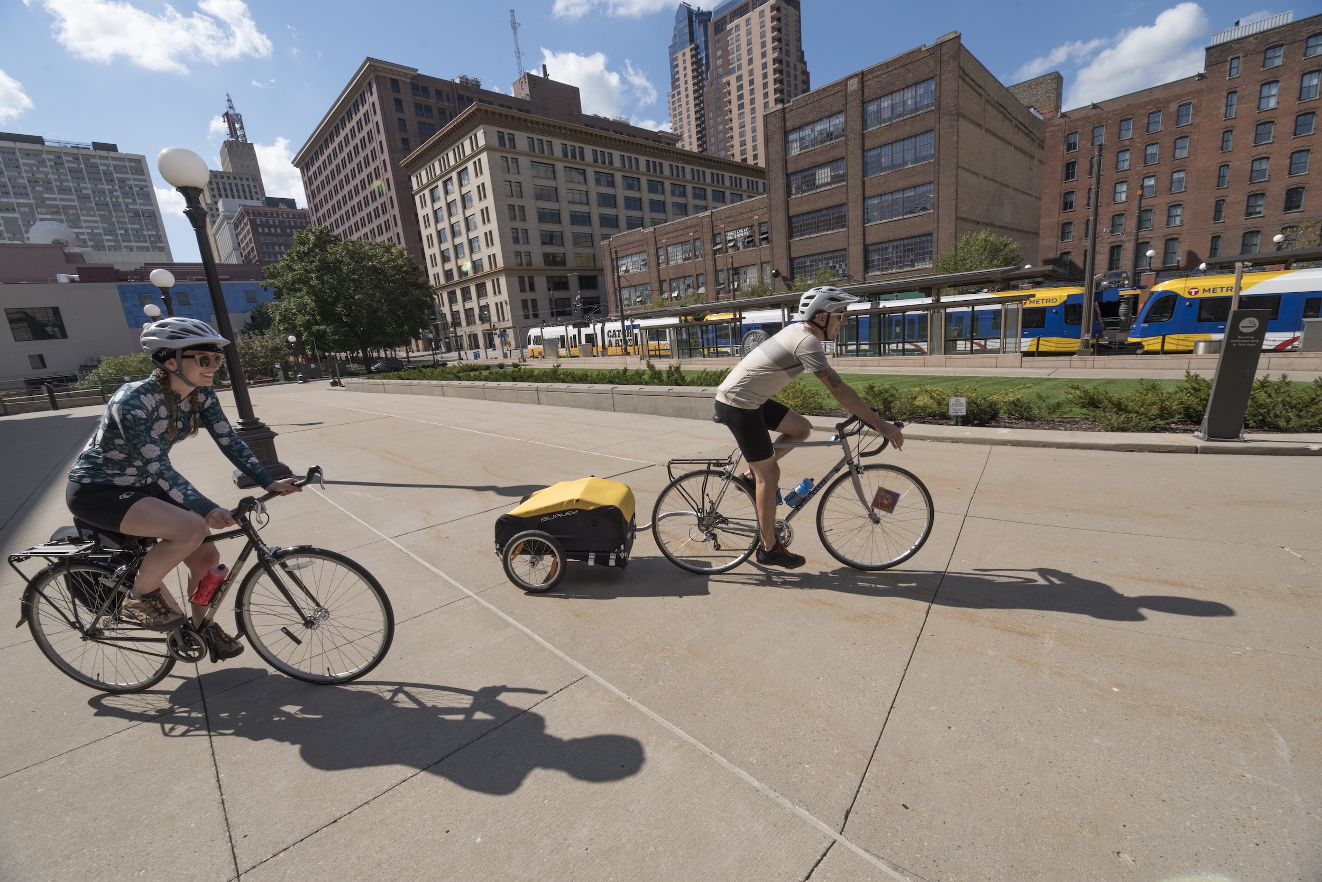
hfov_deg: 104.2
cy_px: 441
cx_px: 661
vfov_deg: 81.3
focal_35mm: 14
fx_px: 514
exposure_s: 1/800
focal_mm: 14
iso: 640
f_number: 14
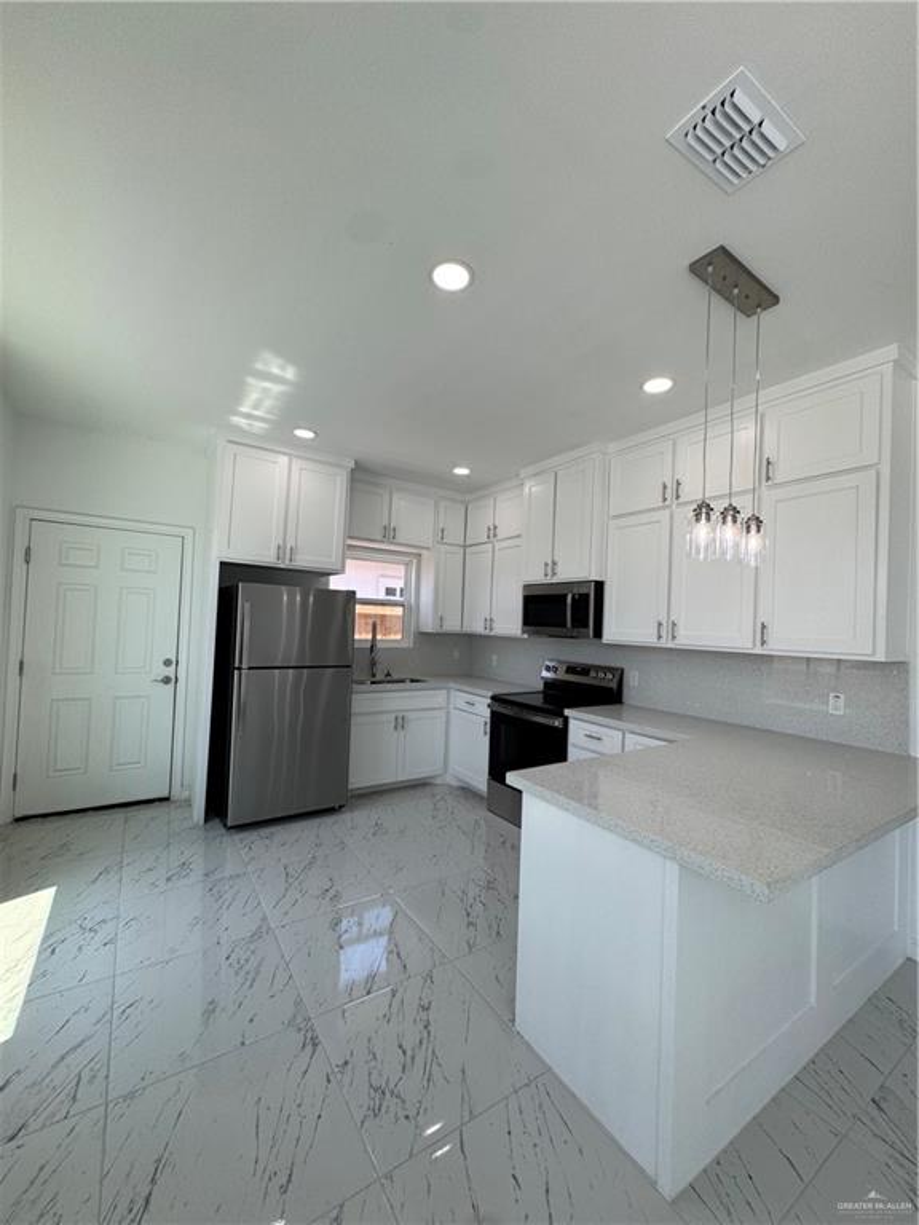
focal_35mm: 14
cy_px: 612
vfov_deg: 102.1
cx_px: 460
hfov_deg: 85.7
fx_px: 496
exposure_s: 1/220
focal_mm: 2.22
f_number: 2.2
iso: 40
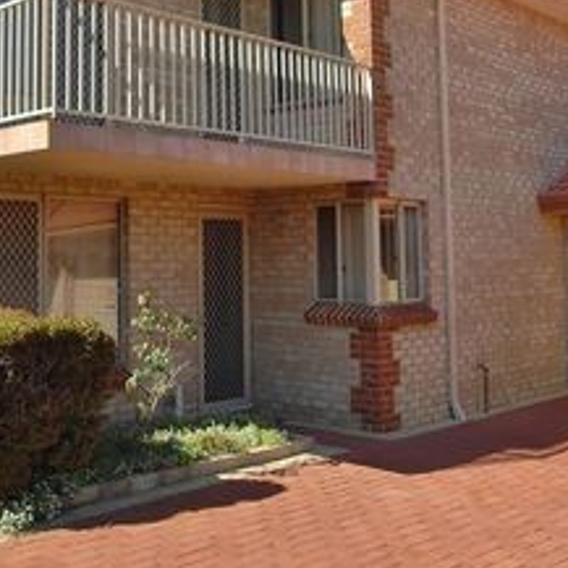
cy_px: 164
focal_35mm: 47
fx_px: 871
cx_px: 186
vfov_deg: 35.5
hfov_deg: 35.7
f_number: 8
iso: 200
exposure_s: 1/250
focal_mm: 17
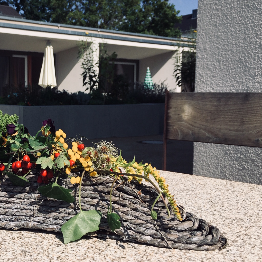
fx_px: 351
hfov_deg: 39.5
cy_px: 116
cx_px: 57
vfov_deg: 40.9
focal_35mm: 41
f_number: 2.2
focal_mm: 4.15
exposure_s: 1/2326
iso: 32
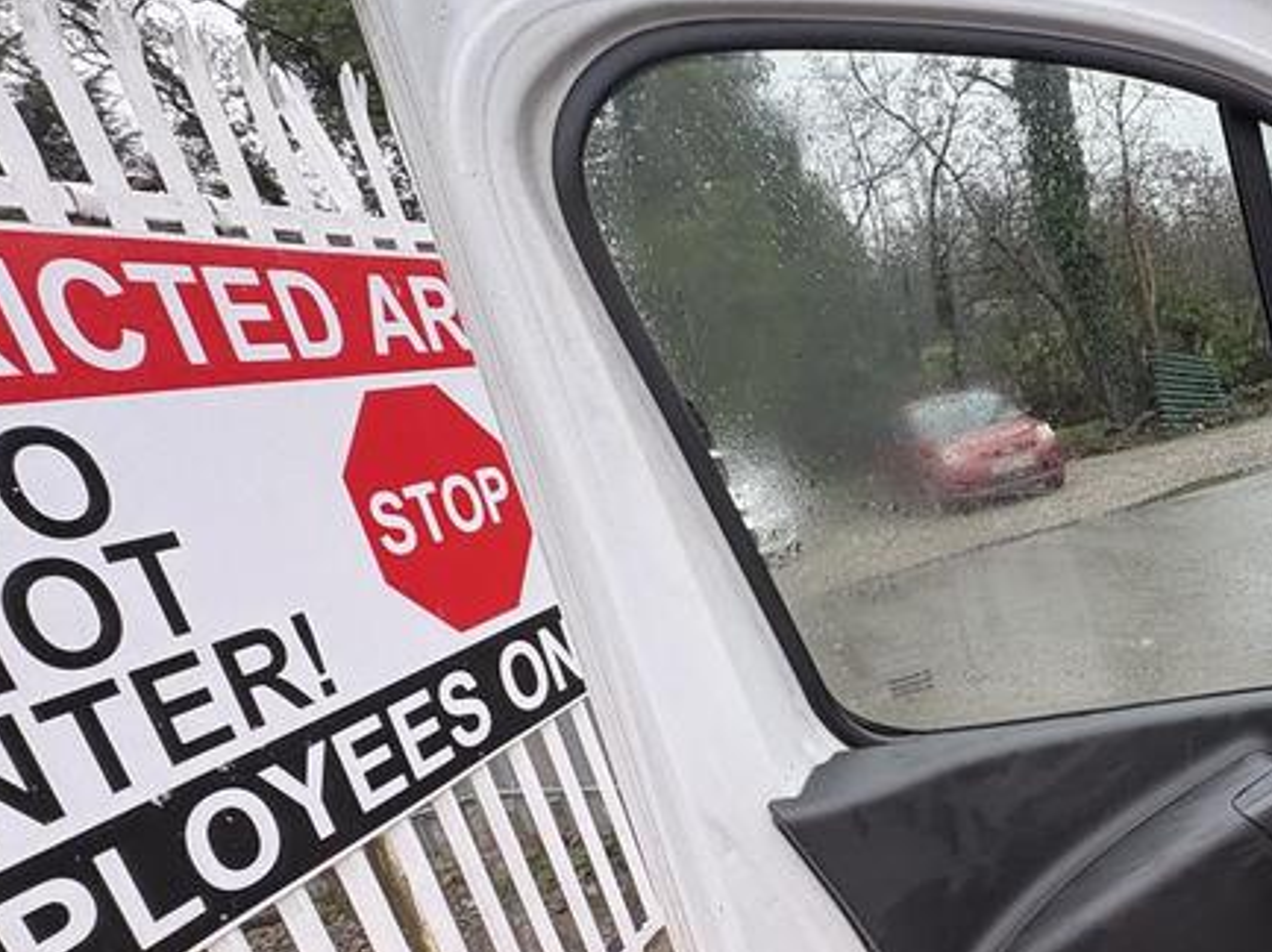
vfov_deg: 46.8
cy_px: 690
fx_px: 1065
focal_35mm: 29
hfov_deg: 54.9
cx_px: 1107
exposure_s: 1/99
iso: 80
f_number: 2.2
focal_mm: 2.22
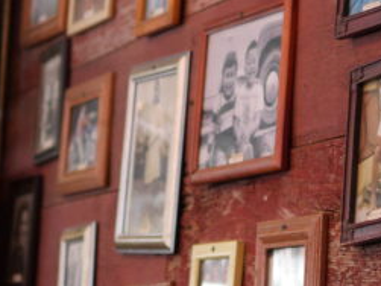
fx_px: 1683
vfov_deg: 9.7
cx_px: 170
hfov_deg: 12.9
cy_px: 37
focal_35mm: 153
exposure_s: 1/60
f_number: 1.4
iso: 1000
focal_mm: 25
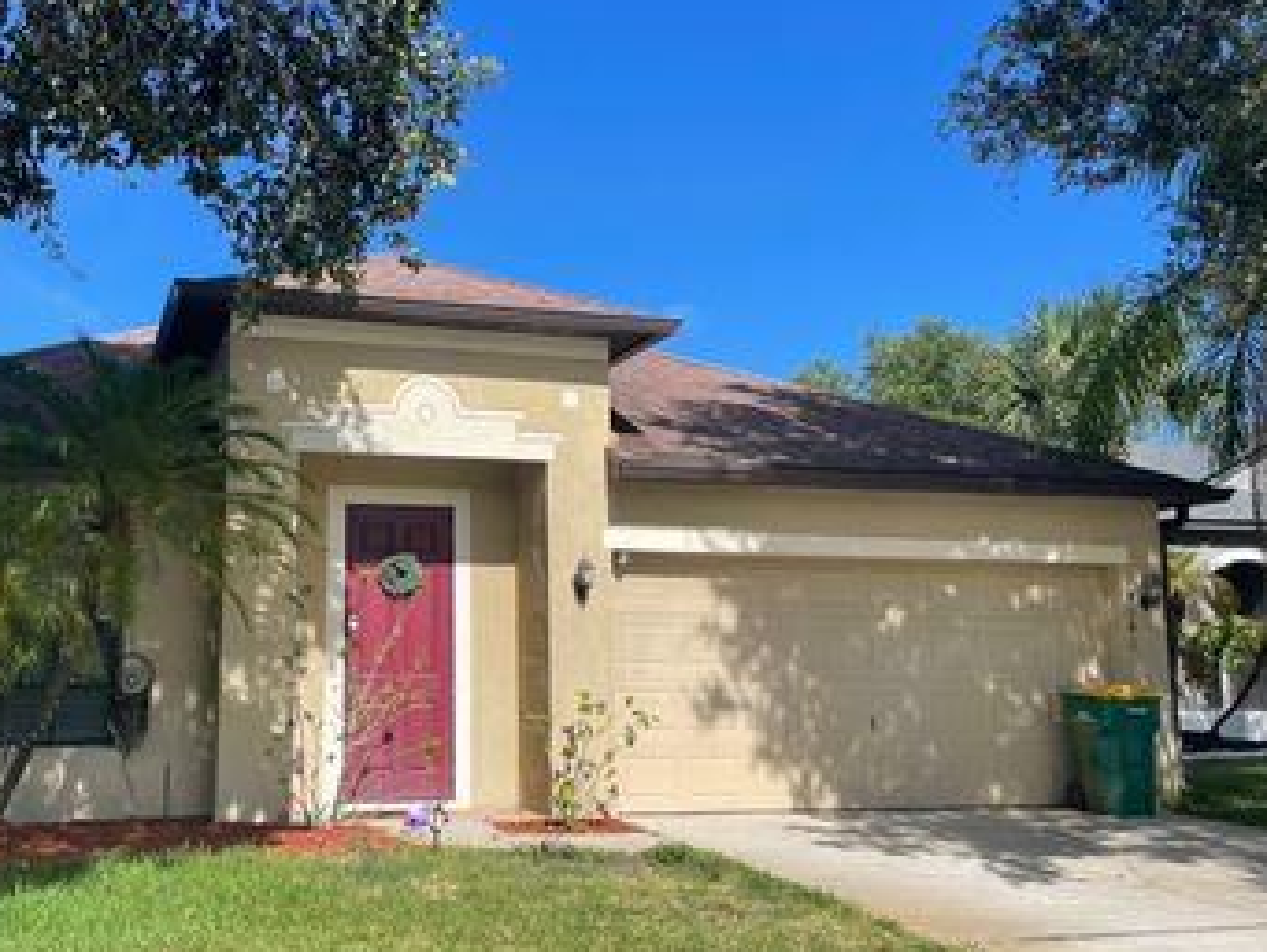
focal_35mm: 38
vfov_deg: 37.8
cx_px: 433
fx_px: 1392
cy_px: 476
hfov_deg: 48.2
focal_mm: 4.2
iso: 32
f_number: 1.6
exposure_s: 1/3125
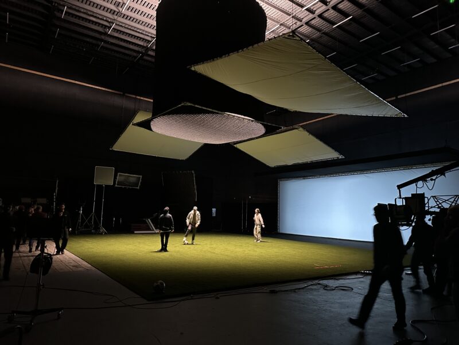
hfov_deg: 71.6
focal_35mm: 24
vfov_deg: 56.8
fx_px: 318
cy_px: 172
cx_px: 230
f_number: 1.78
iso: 1250
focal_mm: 6.86
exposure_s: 1/30
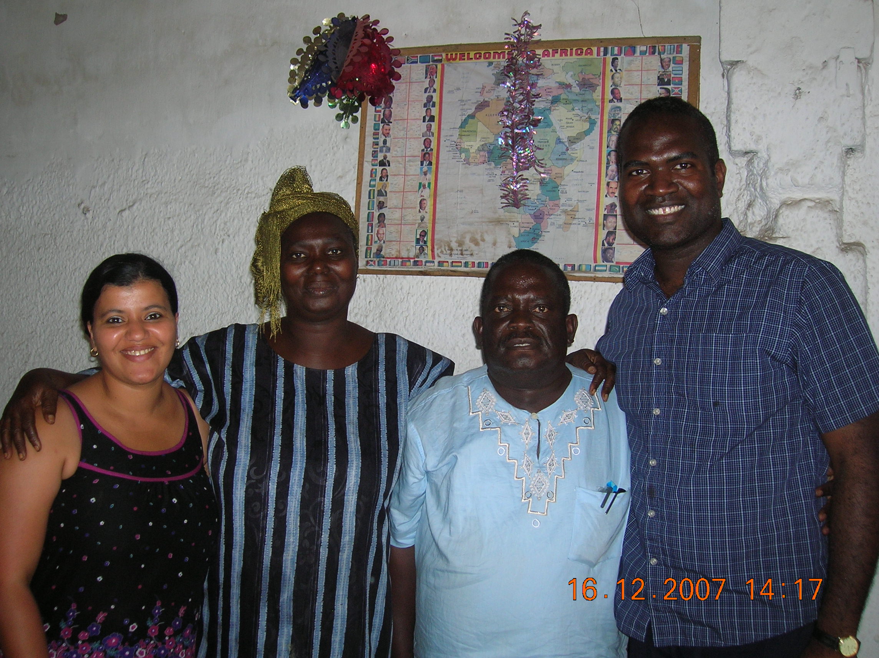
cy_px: 329
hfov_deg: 49.0
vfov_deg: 37.7
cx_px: 440
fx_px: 964
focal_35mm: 38
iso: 69
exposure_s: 1/60.1
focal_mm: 6.4
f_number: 3
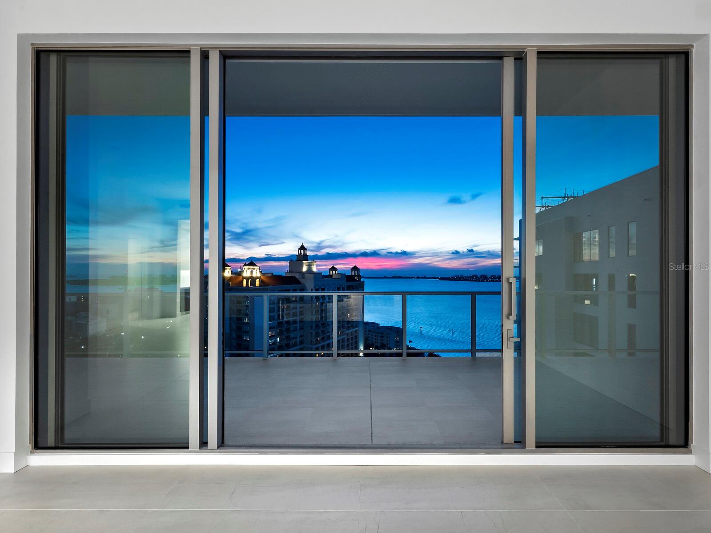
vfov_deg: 85.7
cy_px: 266
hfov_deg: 102.1
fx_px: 288
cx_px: 356
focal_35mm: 14
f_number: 10
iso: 400
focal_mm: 7
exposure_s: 1
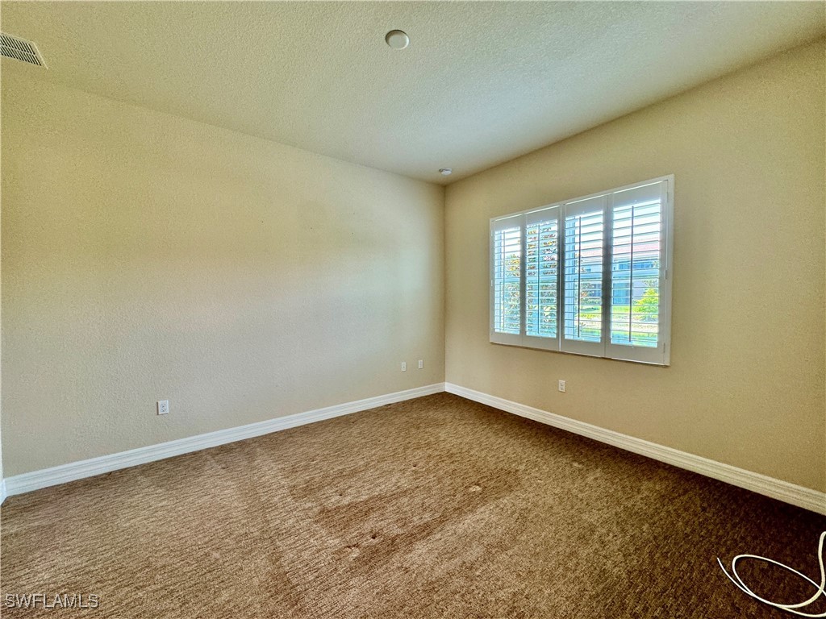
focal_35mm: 14
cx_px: 413
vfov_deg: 85.7
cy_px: 310
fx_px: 334
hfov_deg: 102.1
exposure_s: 1/120
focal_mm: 2.22
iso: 160
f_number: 2.2
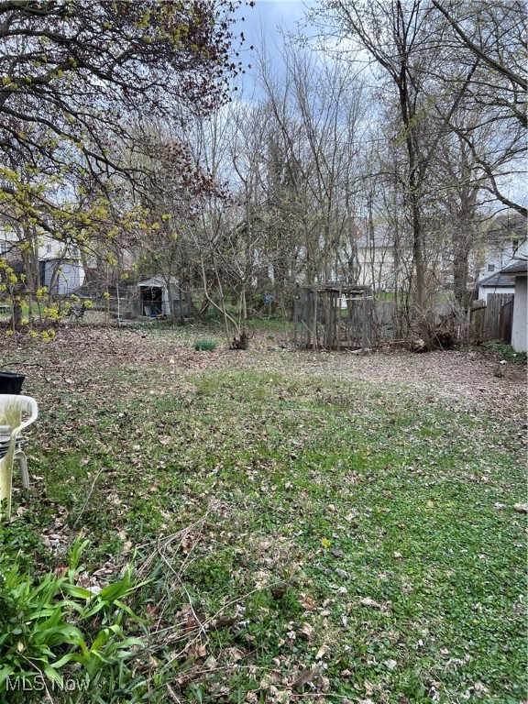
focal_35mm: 26
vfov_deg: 67.3
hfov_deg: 53.1
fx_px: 529
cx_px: 264
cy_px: 352
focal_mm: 5.7
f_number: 1.5
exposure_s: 1/827
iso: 50
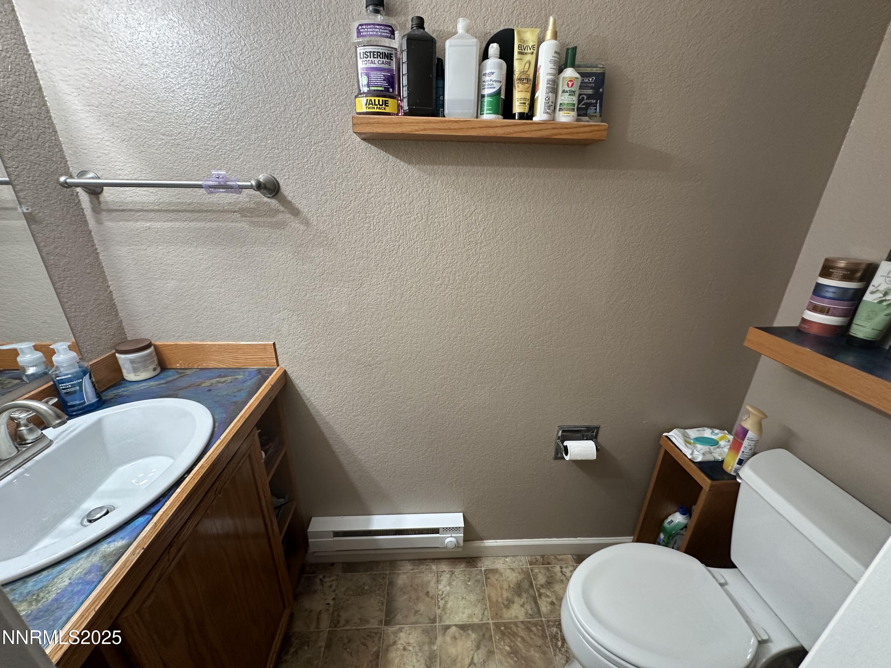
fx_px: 360
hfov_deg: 102.1
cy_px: 334
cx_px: 446
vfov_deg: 85.7
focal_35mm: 14
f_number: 2.2
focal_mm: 2.22
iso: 160
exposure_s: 1/60
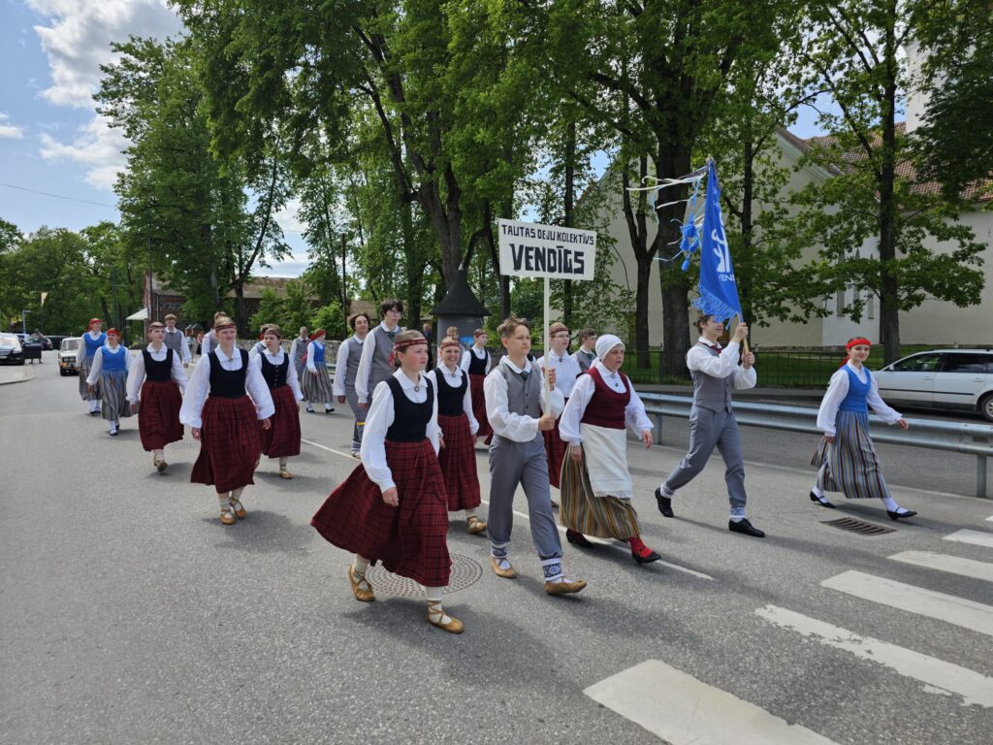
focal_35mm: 23
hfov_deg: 73.9
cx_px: 496
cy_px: 372
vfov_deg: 58.9
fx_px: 660
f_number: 1.7
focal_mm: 6.3
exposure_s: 1/509
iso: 10
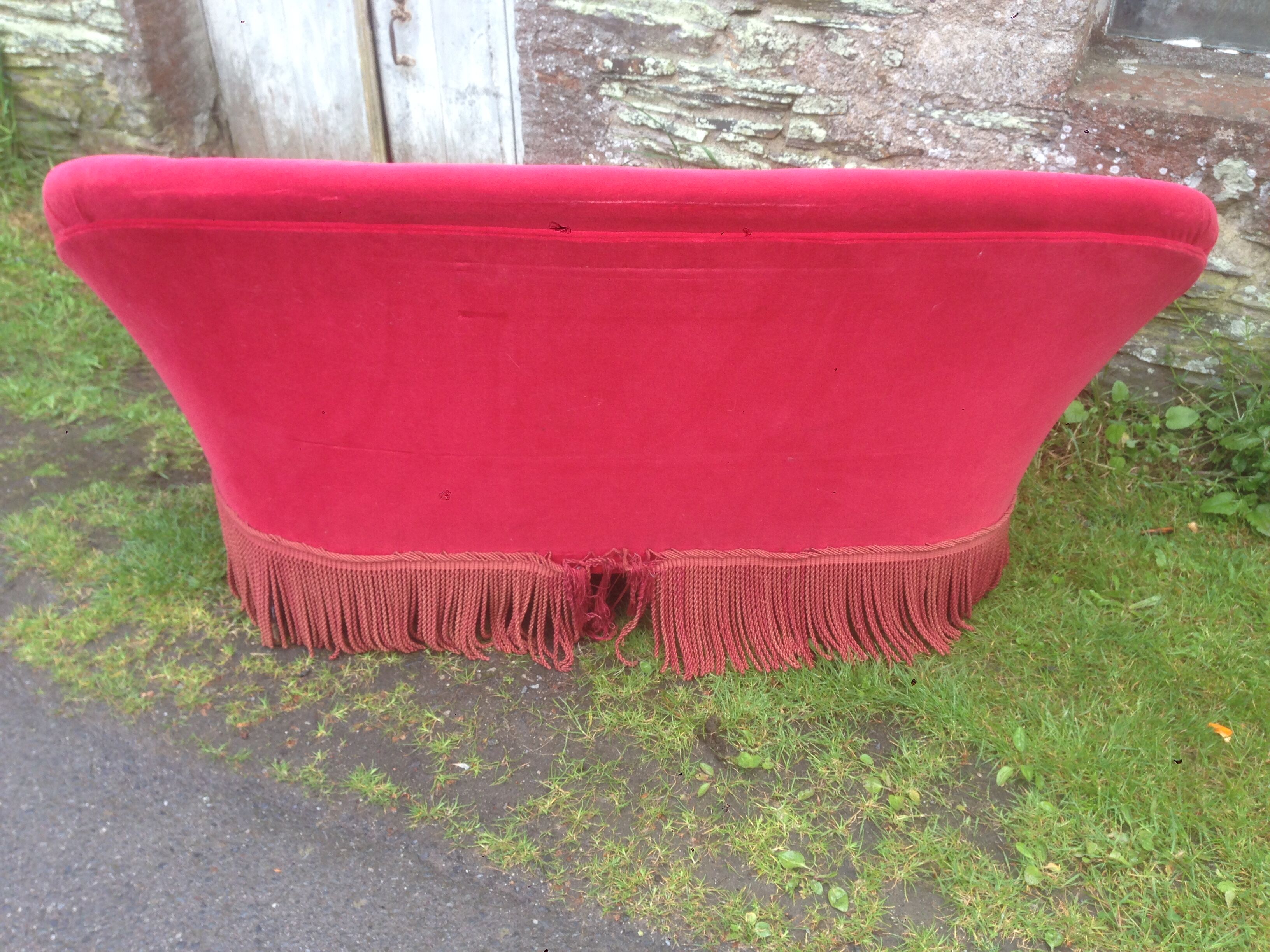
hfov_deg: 55.4
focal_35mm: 33
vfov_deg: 42.9
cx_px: 635
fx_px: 1211
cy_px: 476
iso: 50
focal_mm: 4.12
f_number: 2.4
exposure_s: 1/139
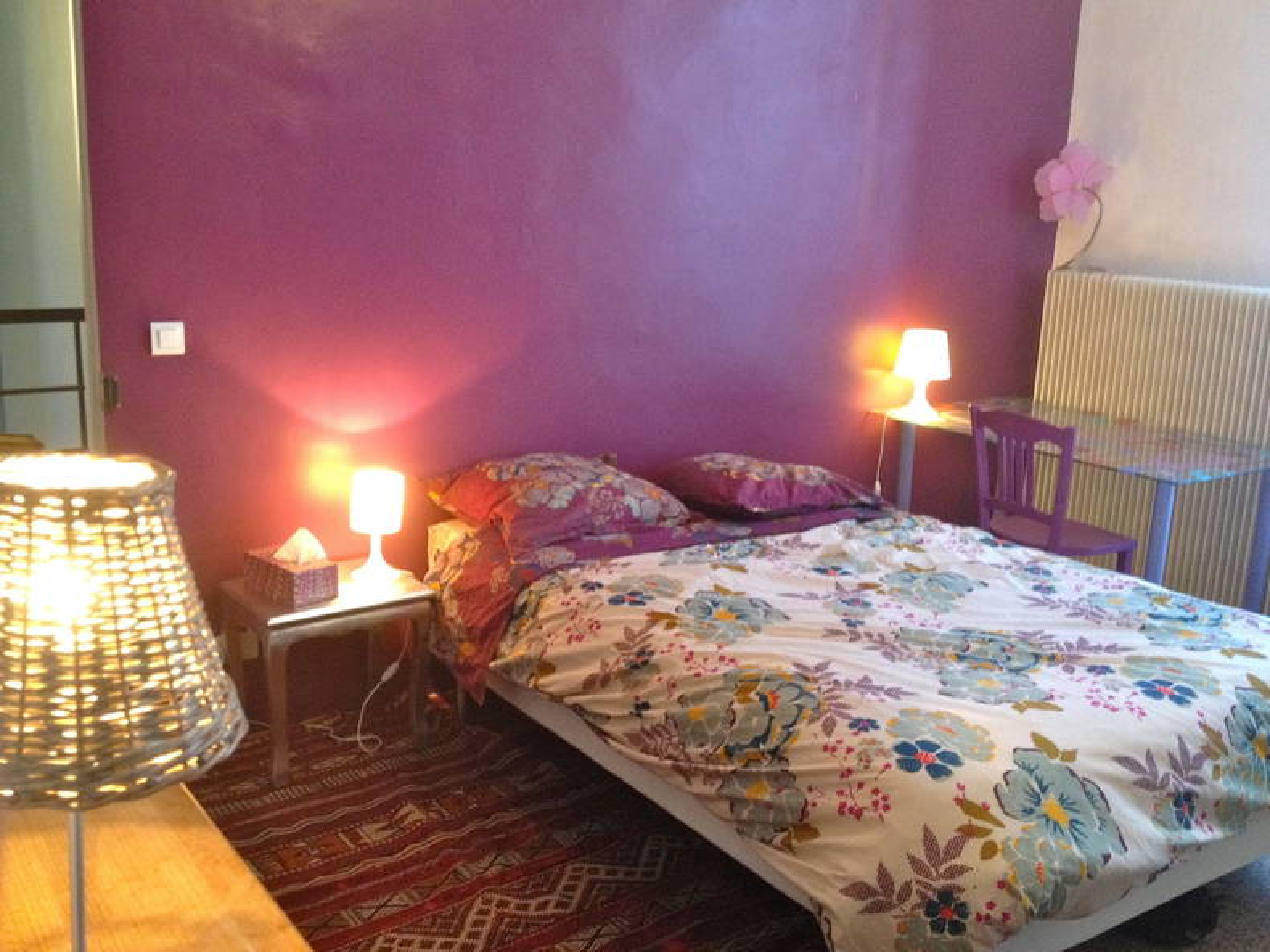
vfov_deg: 40.7
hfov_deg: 52.6
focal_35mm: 35
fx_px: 1284
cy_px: 476
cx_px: 635
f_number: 2.4
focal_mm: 4.28
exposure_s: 1/20
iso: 250
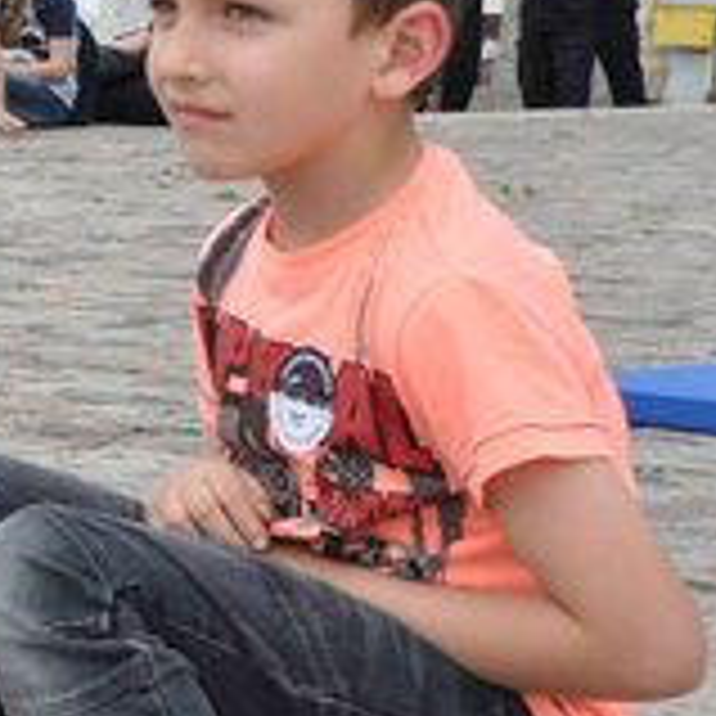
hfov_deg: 10.9
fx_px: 3527
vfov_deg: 11.6
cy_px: 293
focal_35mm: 151
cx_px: -545
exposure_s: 1/200
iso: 640
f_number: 14
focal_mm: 29
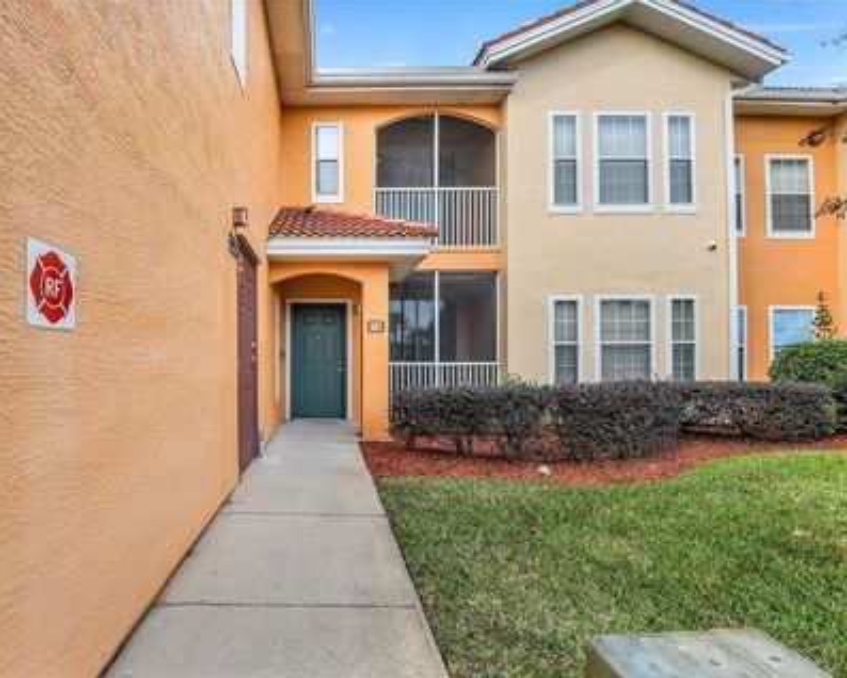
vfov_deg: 77.0
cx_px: 337
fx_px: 426
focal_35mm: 17
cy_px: 339
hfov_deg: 88.4
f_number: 7.1
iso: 100
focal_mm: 10
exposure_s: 1/100
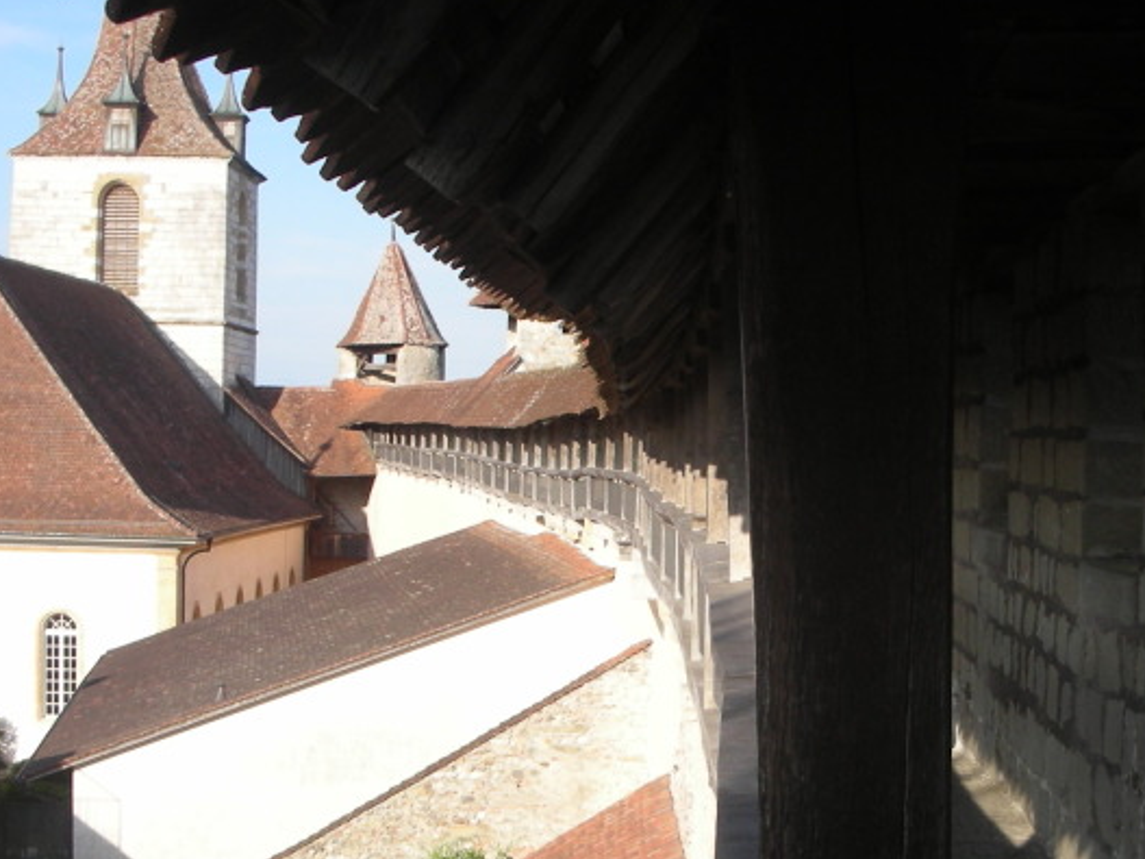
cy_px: 600
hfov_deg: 28.5
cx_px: 717
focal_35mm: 68
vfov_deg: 21.5
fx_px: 2249
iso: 50
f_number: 3
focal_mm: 5.8
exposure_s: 1/360
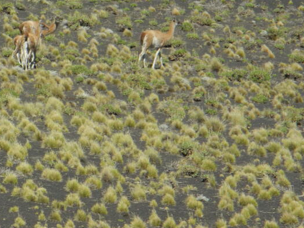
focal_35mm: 388
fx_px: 3407
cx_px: 38
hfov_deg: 5.1
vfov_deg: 3.8
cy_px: 12
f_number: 6.3
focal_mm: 42.6
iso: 400
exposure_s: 1/2000
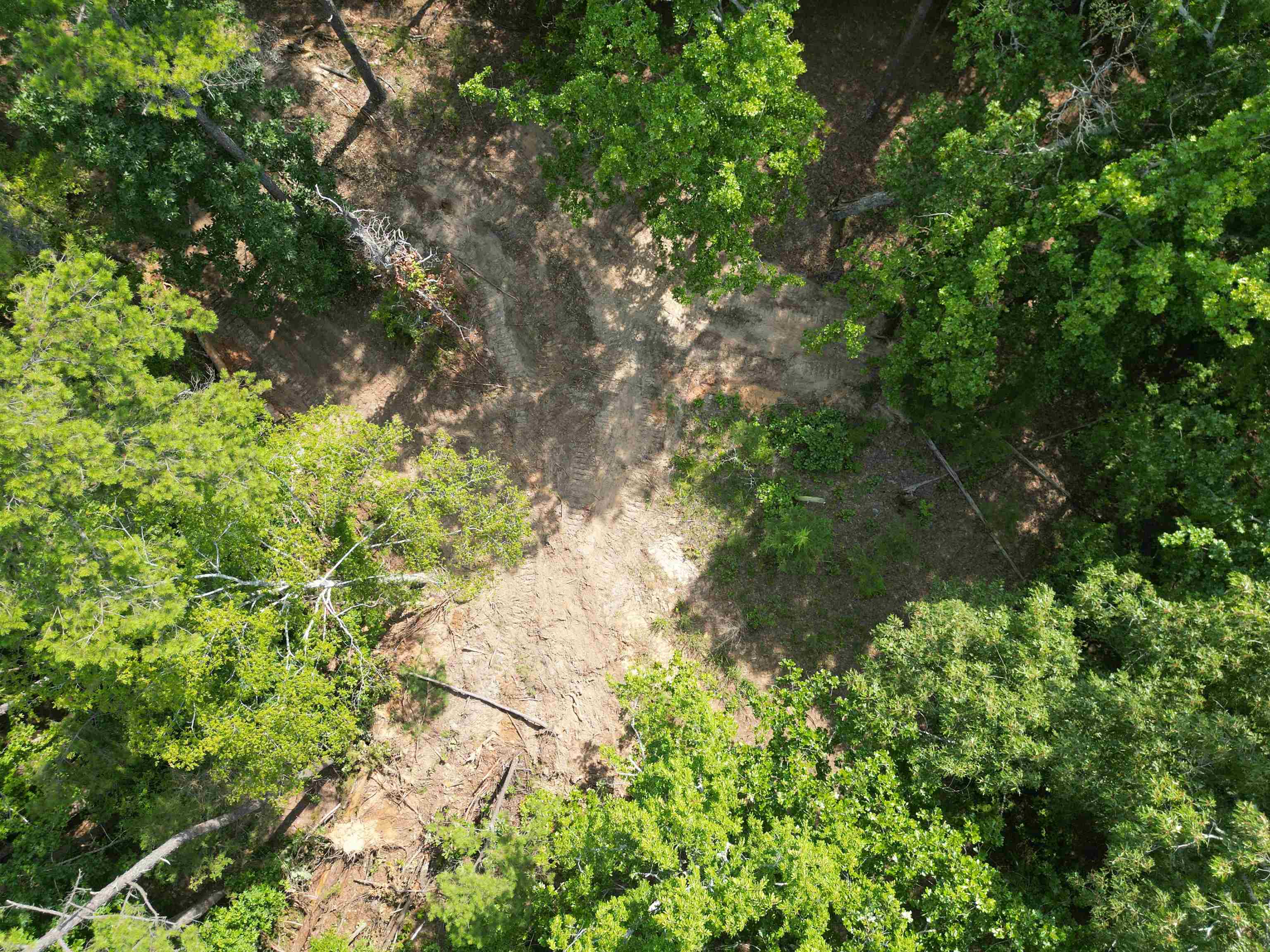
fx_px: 881
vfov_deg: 56.8
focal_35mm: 24
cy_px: 476
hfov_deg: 71.6
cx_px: 635
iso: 120
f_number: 1.7
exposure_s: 1/800
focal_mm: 6.72
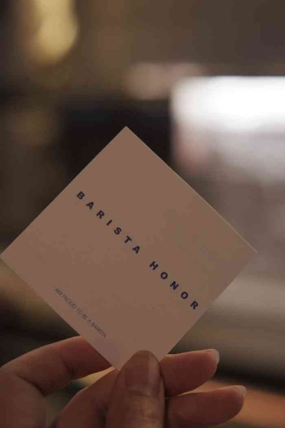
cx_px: 142
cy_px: 214
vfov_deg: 37.5
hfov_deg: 25.5
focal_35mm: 53
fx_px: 629
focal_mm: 35
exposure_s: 1/52.1
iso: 500
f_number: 3.2
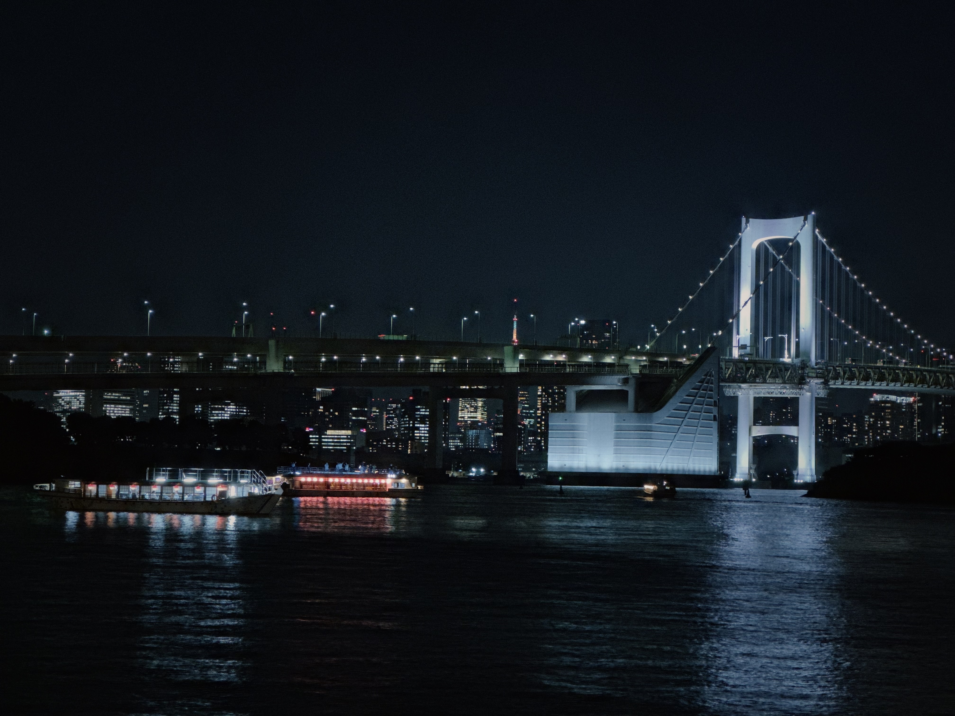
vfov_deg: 19.1
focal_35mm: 77
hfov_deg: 25.3
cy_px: 358
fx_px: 2124
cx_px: 478
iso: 1250
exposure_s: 1/14
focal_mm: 9
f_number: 2.8
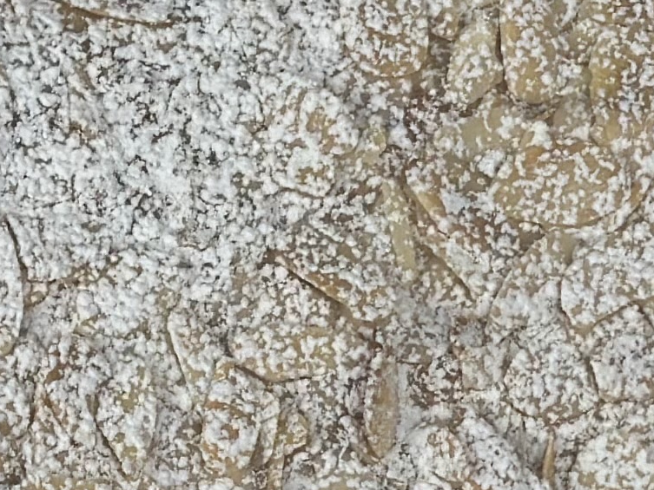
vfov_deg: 5.8
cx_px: 89
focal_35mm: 257
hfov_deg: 7.7
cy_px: 464
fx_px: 4856
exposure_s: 1/480
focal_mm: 6.86
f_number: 1.78
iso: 80
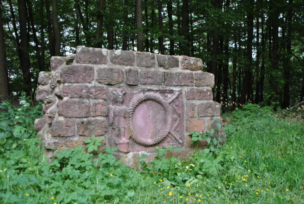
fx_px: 342
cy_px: 102
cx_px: 152
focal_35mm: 40
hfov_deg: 47.9
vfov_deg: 33.1
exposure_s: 1/20
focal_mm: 27
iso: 100
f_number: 3.8
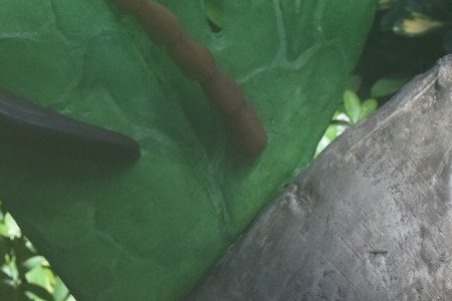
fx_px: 4746
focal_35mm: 378
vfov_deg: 3.6
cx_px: -235
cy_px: 198
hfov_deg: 5.4
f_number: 4.5
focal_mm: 70
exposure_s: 1/1000
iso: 720
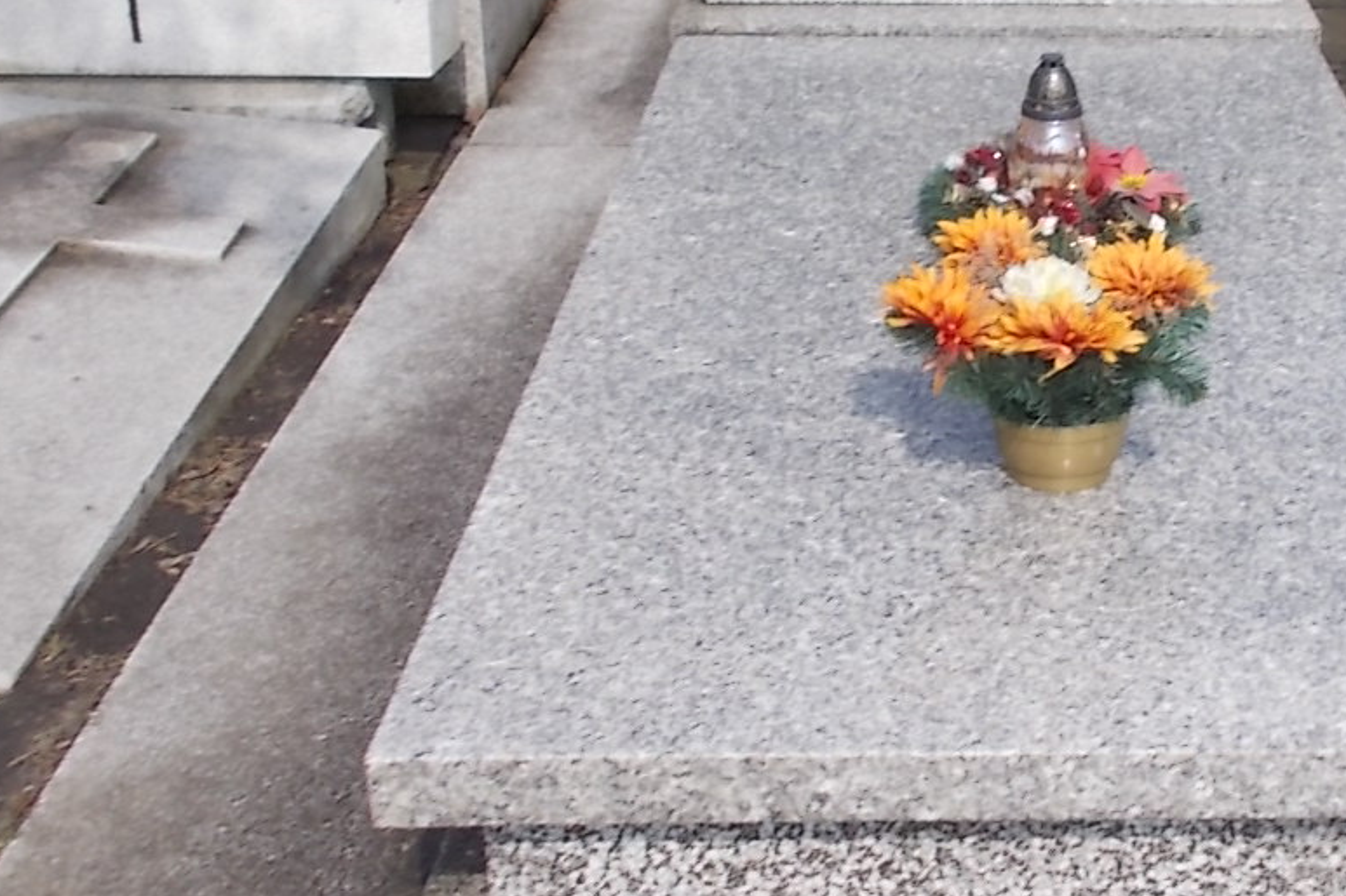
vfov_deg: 24.0
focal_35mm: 56
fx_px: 2093
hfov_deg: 34.8
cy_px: 247
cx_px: 1034
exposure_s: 1/160
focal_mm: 4.6
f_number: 8
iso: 80
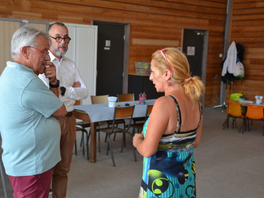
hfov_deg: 31.2
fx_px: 473
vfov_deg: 23.7
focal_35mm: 62
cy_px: 99
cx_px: 120
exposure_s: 1/60
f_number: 4.5
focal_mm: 38
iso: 900
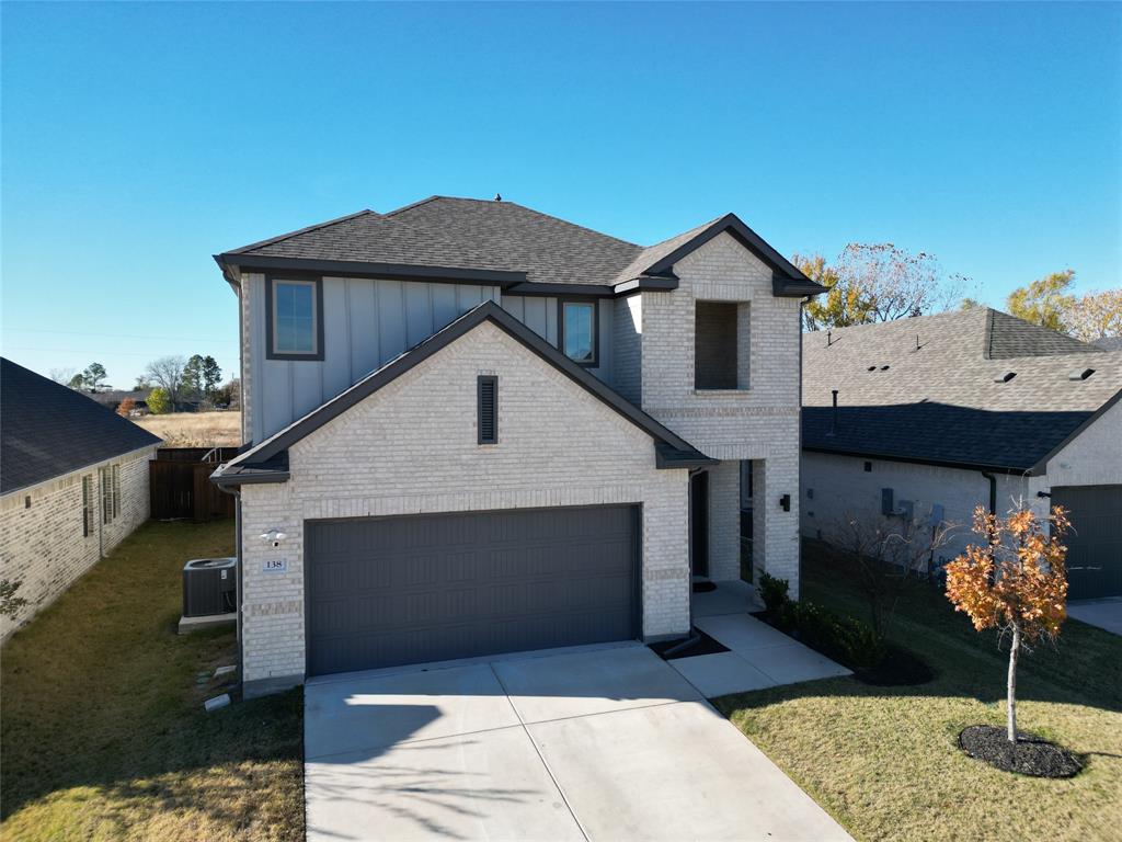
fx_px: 778
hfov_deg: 71.6
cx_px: 561
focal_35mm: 24
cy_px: 421
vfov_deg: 56.8
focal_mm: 6.72
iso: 150
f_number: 1.7
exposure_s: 1/2000
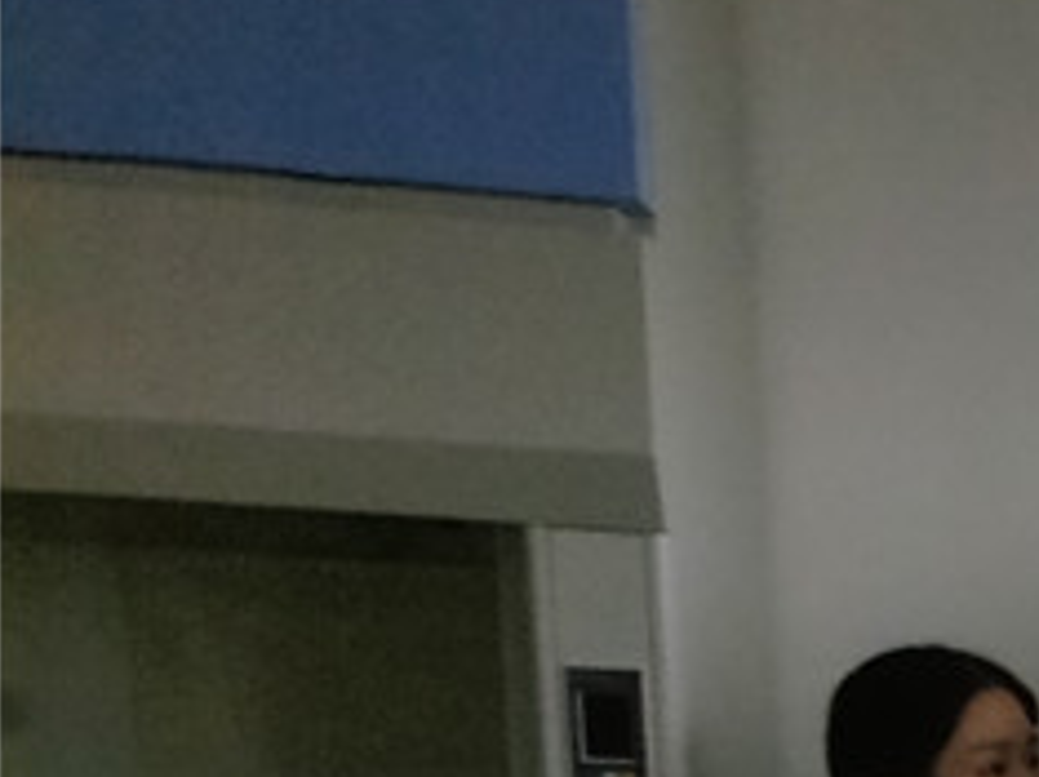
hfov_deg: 14.5
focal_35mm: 107
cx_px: 2216
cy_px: 1563
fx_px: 3208
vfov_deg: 12.2
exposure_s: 1/100
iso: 160
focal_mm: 4.25
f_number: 1.7
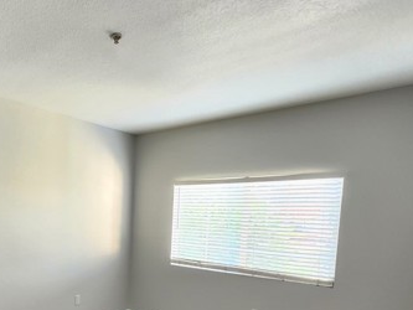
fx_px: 298
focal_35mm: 25
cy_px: 238
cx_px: 62
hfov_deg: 61.4
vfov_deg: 52.1
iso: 320
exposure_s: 1/30
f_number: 2.2
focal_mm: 2.2
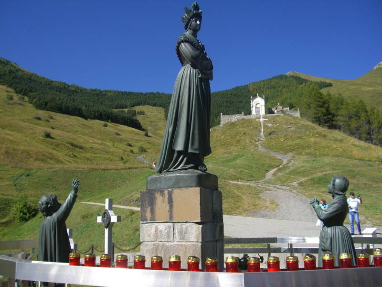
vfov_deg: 37.7
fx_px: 419
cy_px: 144
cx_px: 191
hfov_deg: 49.0
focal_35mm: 38
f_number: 5.6
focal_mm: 7.9
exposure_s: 1/250
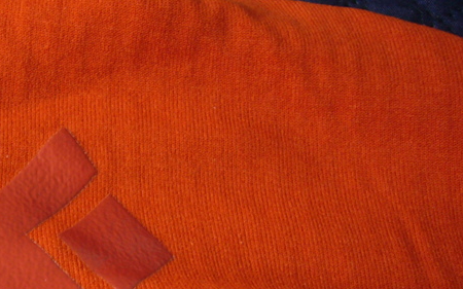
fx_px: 833
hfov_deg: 28.8
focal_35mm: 66
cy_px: 277
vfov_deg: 19.2
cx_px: -15
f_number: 2.8
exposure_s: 1/15
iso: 100
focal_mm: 4.6
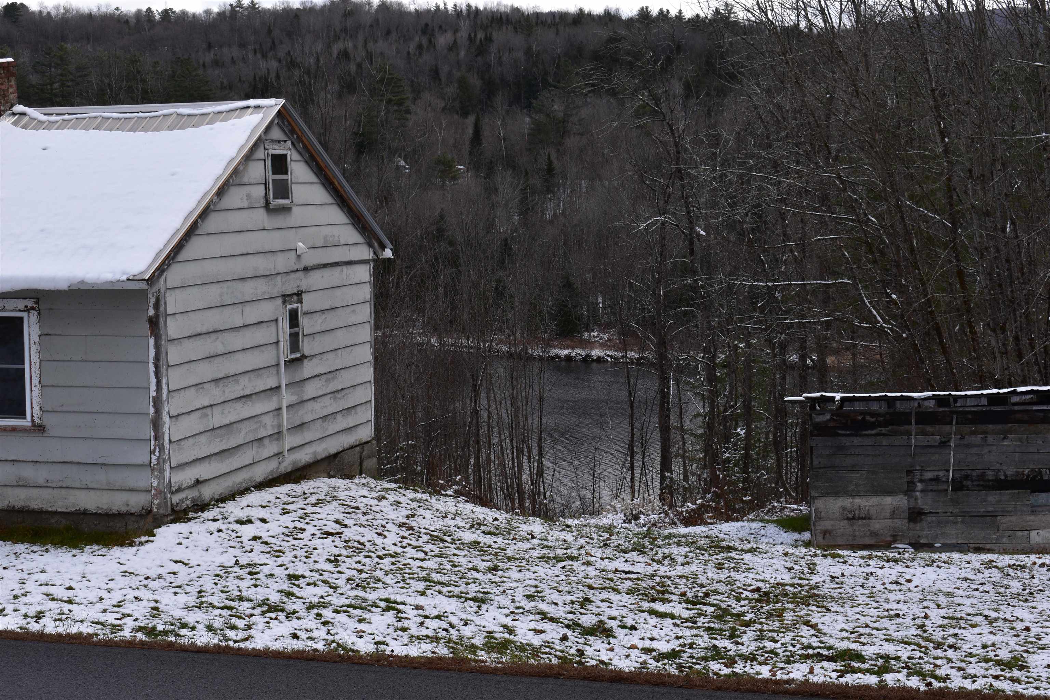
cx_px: 525
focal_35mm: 68
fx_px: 1969
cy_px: 350
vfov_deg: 20.2
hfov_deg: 29.9
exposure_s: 1/320
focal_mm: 45
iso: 400
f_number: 10
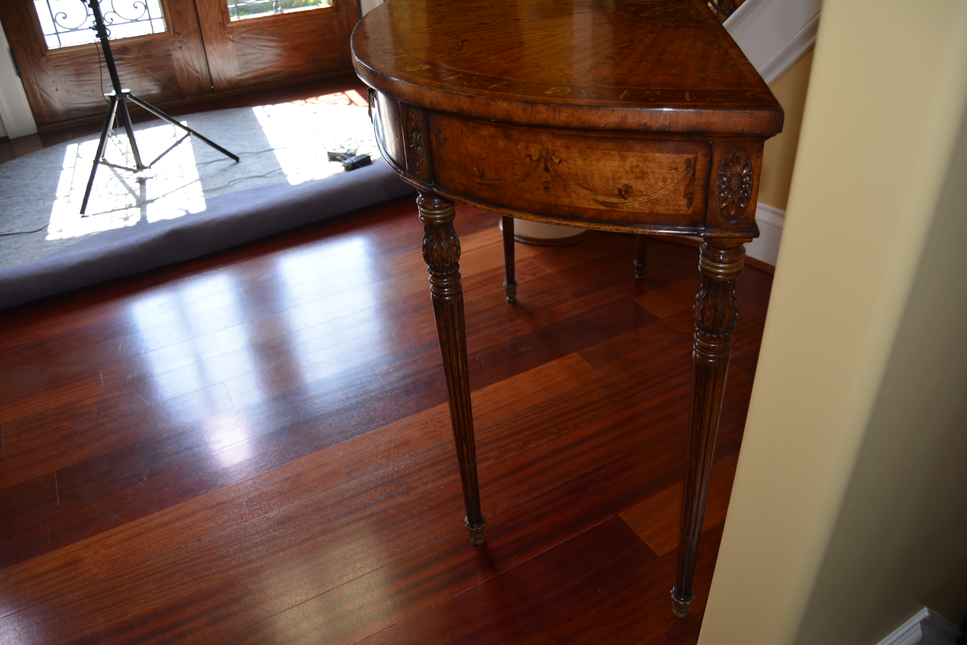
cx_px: 484
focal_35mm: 27
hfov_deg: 67.4
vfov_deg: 47.9
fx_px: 725
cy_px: 322
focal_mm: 18
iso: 220
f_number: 3.5
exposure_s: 1/125
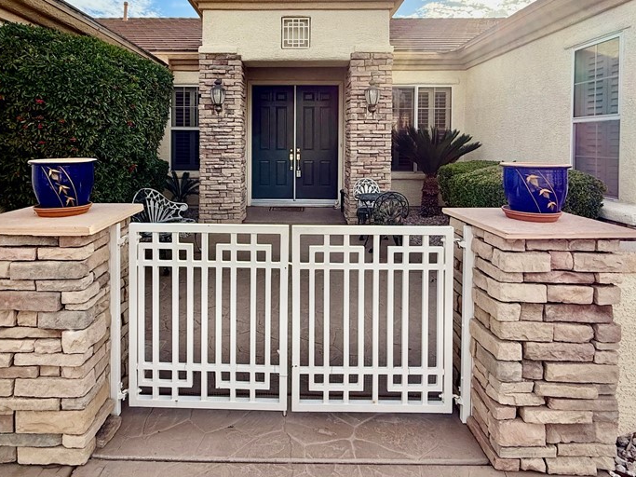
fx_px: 386
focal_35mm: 21
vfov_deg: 61.5
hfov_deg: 78.8
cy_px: 149
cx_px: 288
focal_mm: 2.22
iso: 64
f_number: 2.2
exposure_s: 1/841
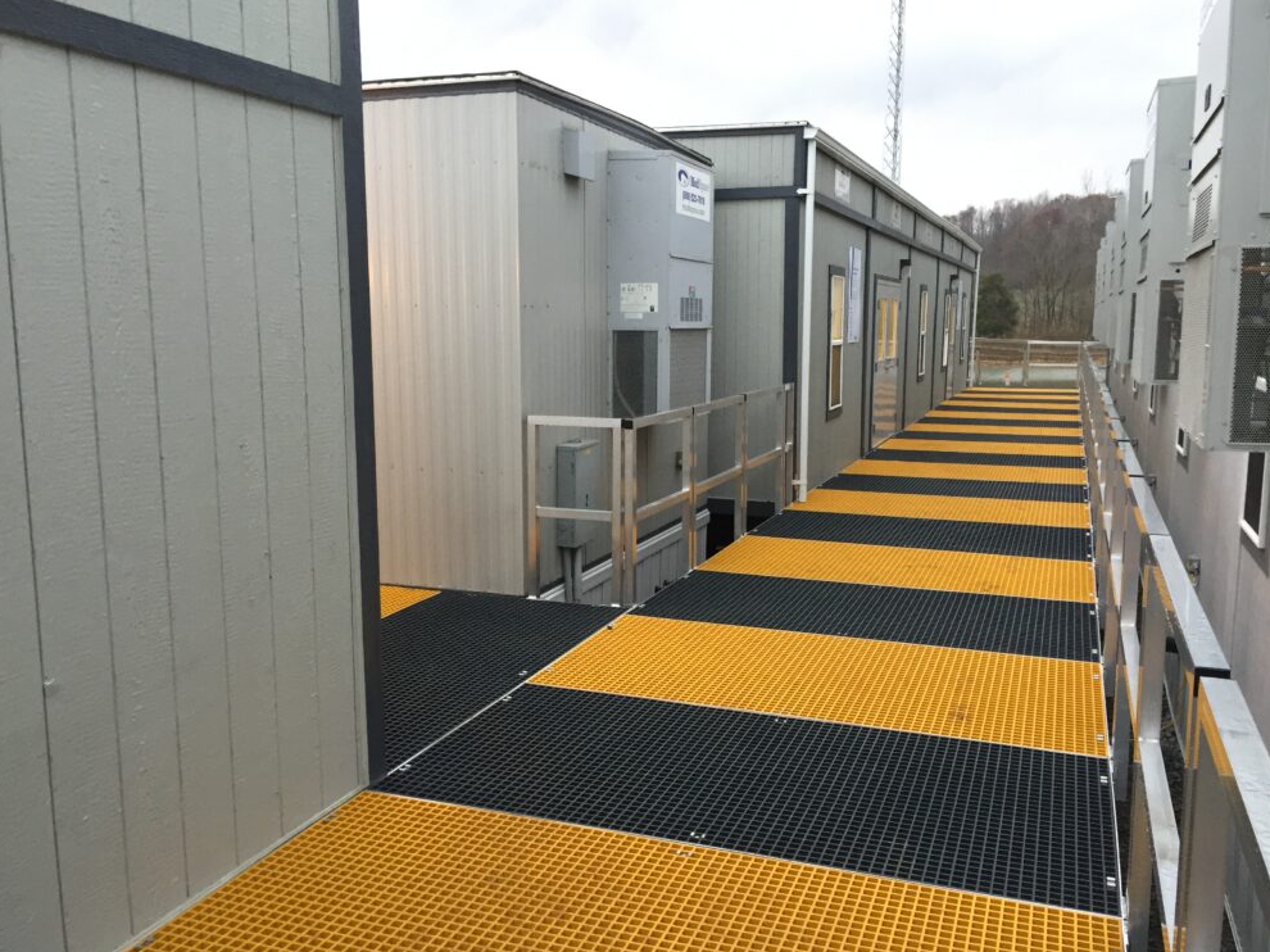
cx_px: 648
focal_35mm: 30
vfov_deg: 46.8
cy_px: 488
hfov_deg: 60.0
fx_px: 1100
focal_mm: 4.15
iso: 64
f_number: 2.2
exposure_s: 1/30
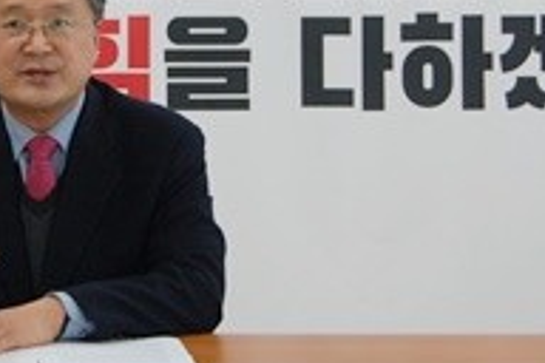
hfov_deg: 13.5
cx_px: 23
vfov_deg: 9.1
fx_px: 2271
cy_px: 41
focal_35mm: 150
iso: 400
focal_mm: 32
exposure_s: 1/100
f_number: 5
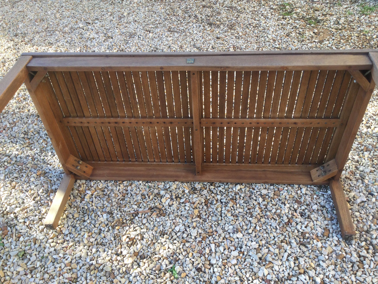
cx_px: 189
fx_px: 339
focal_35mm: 31
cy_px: 142
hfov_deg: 58.4
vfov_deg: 45.4
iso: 40
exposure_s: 1/100
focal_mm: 3.3
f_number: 2.4
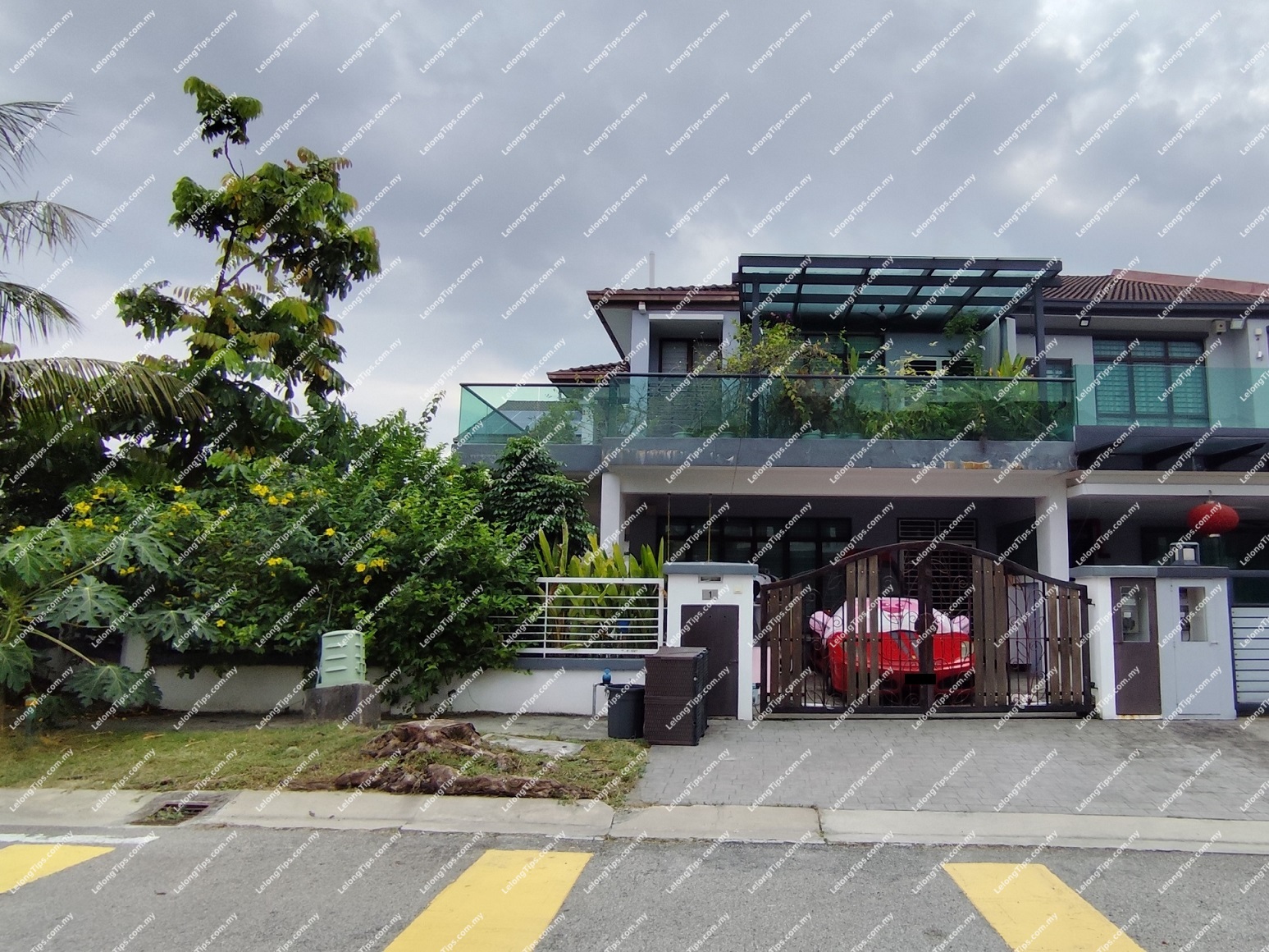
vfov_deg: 78.1
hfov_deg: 94.5
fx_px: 587
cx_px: 634
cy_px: 476
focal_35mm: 16
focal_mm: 1.65
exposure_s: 1/1827
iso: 50
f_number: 2.2
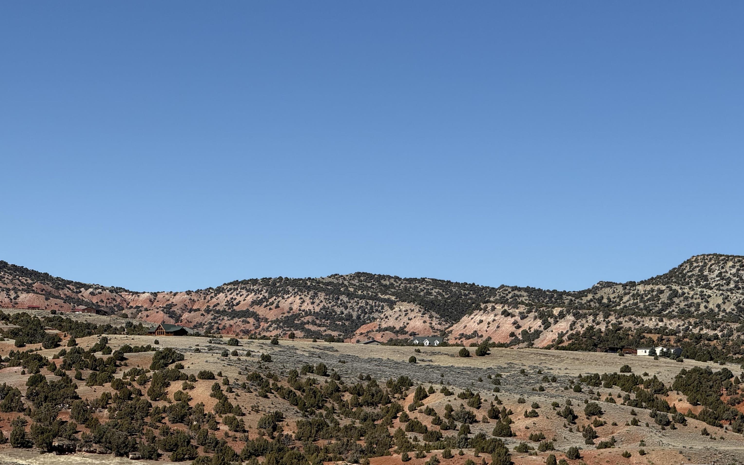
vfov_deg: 10.2
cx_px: 370
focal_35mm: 128
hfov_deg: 16.3
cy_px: 203
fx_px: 2595
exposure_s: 1/3509
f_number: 2.8
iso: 64
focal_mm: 15.66
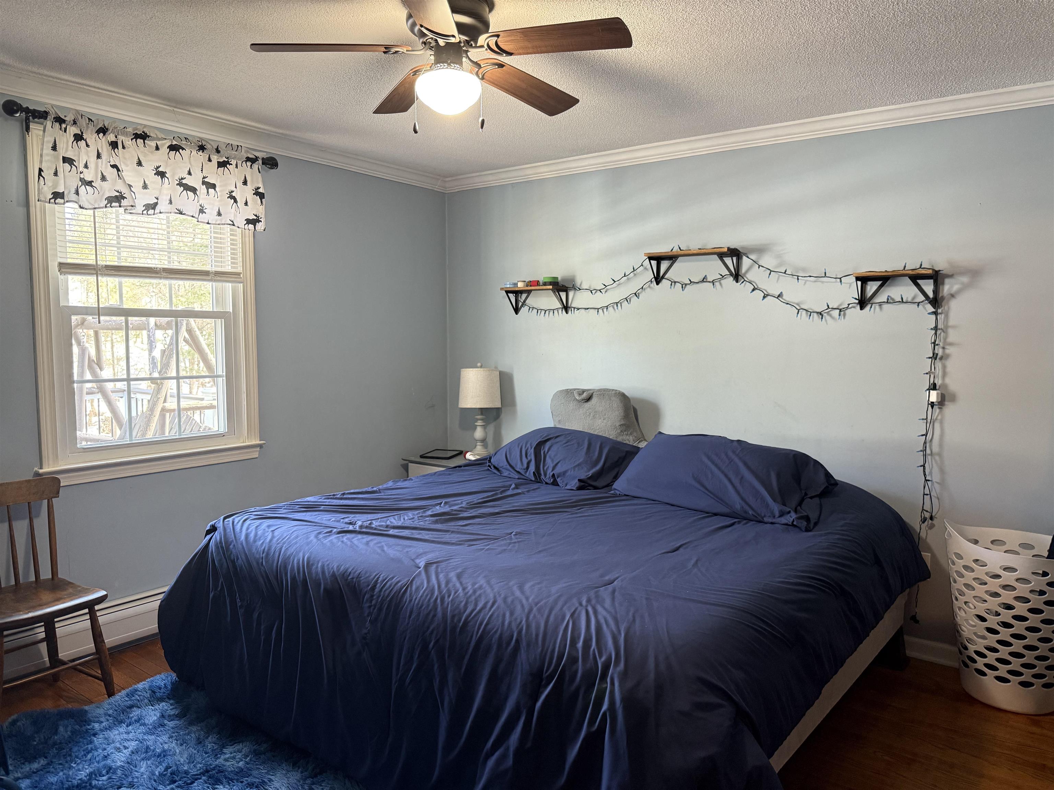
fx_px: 731
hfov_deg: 71.6
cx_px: 527
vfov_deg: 56.8
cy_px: 395
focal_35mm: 24
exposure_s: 1/60
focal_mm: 6.76
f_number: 1.78
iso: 400
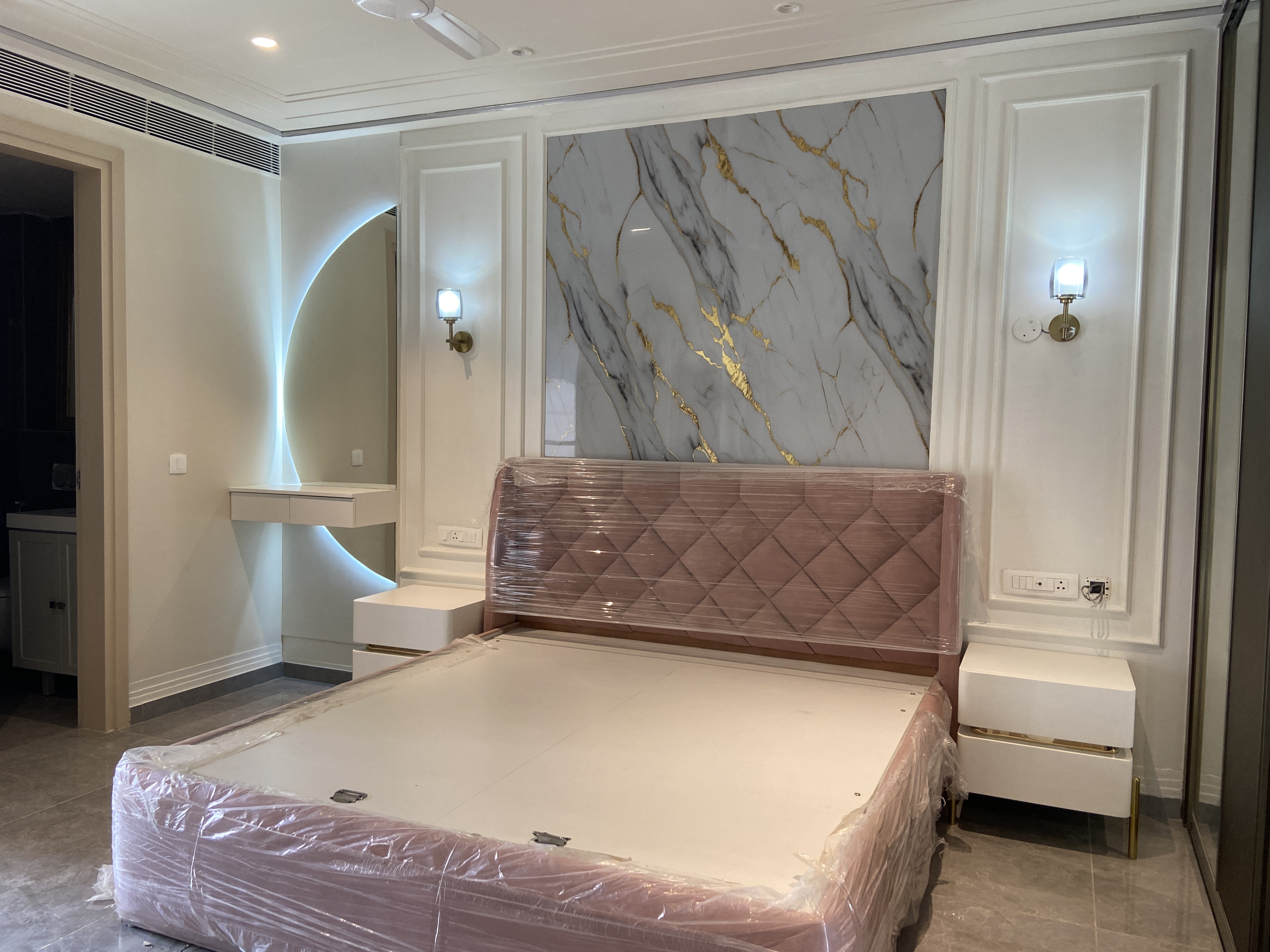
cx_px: 635
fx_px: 954
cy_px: 476
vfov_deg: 53.1
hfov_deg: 67.3
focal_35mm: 26
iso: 125
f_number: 1.8
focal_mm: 4.25
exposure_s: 1/100
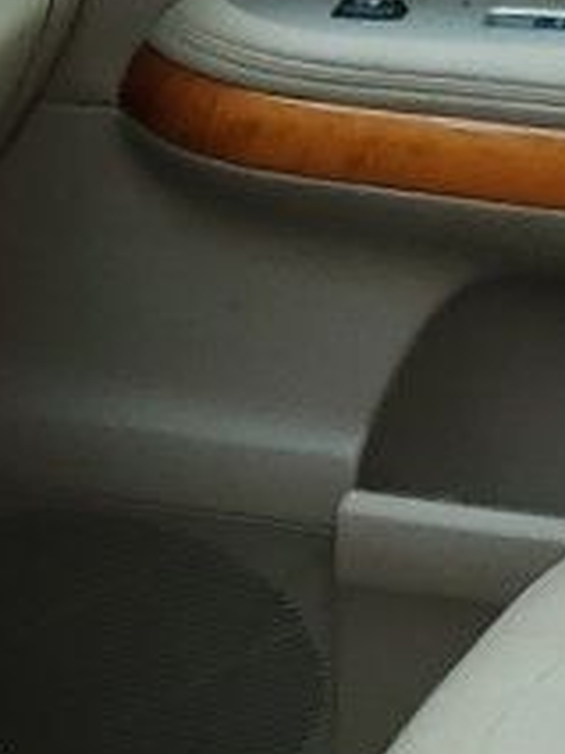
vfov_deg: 9.6
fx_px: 4265
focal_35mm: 196
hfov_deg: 7.4
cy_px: 1394
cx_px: -295
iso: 50
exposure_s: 1/556
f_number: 1.5
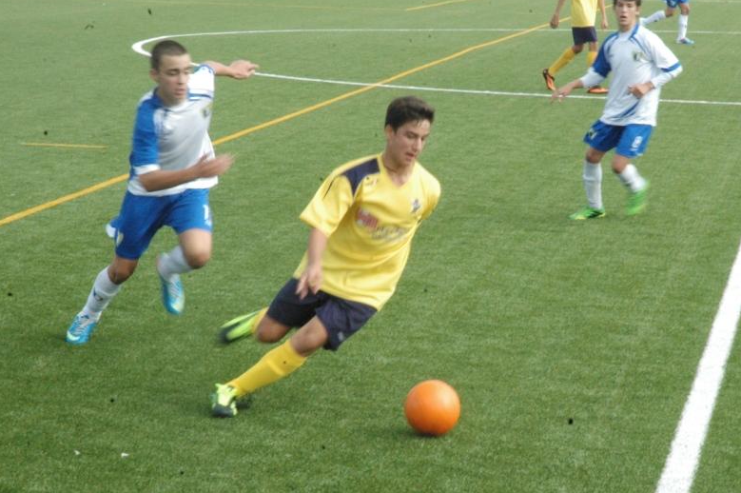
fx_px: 2838
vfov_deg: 9.9
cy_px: 285
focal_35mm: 138
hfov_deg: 14.9
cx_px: 468
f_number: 29
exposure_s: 1/100
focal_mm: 70
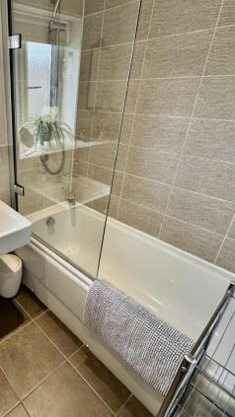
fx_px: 233
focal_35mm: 21
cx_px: 35
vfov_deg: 83.8
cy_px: 205
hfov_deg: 49.3
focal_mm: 2.22
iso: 100
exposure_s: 1/100
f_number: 2.2
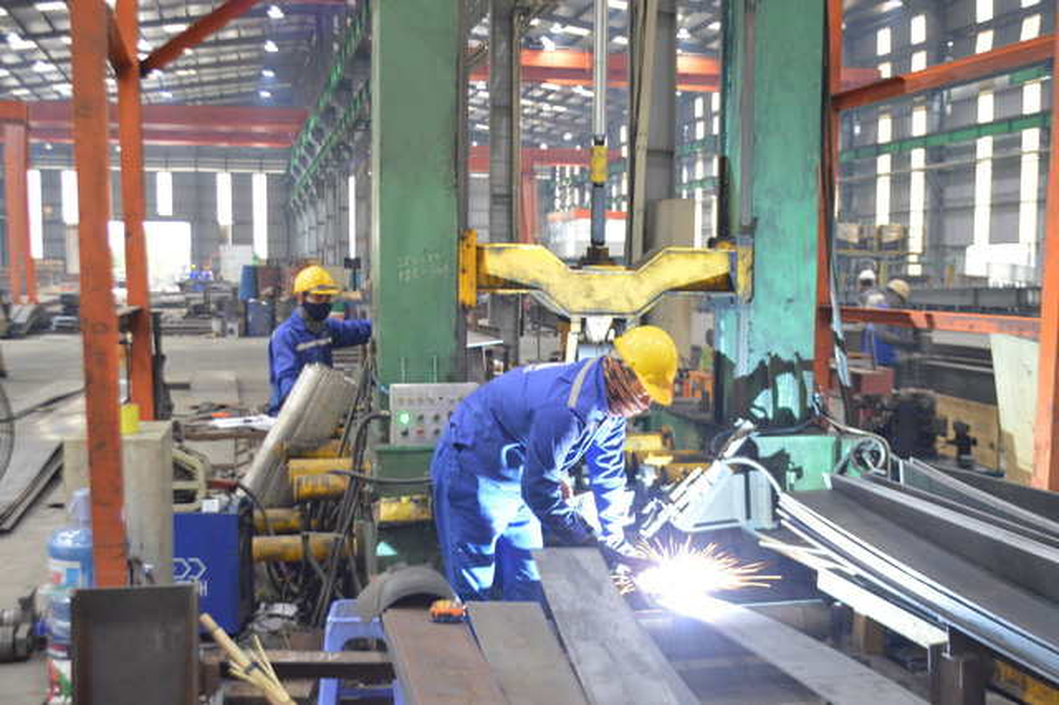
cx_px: 530
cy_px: 352
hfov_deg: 46.4
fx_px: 1235
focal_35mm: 42
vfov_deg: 31.9
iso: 1600
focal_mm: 28
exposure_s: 1/13
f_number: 4.5
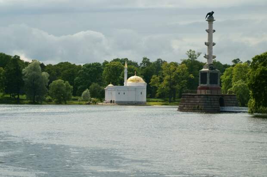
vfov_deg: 12.2
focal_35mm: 112
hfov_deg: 18.2
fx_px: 833
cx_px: 134
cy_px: 88
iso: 100
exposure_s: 1/50
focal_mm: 75
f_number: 11
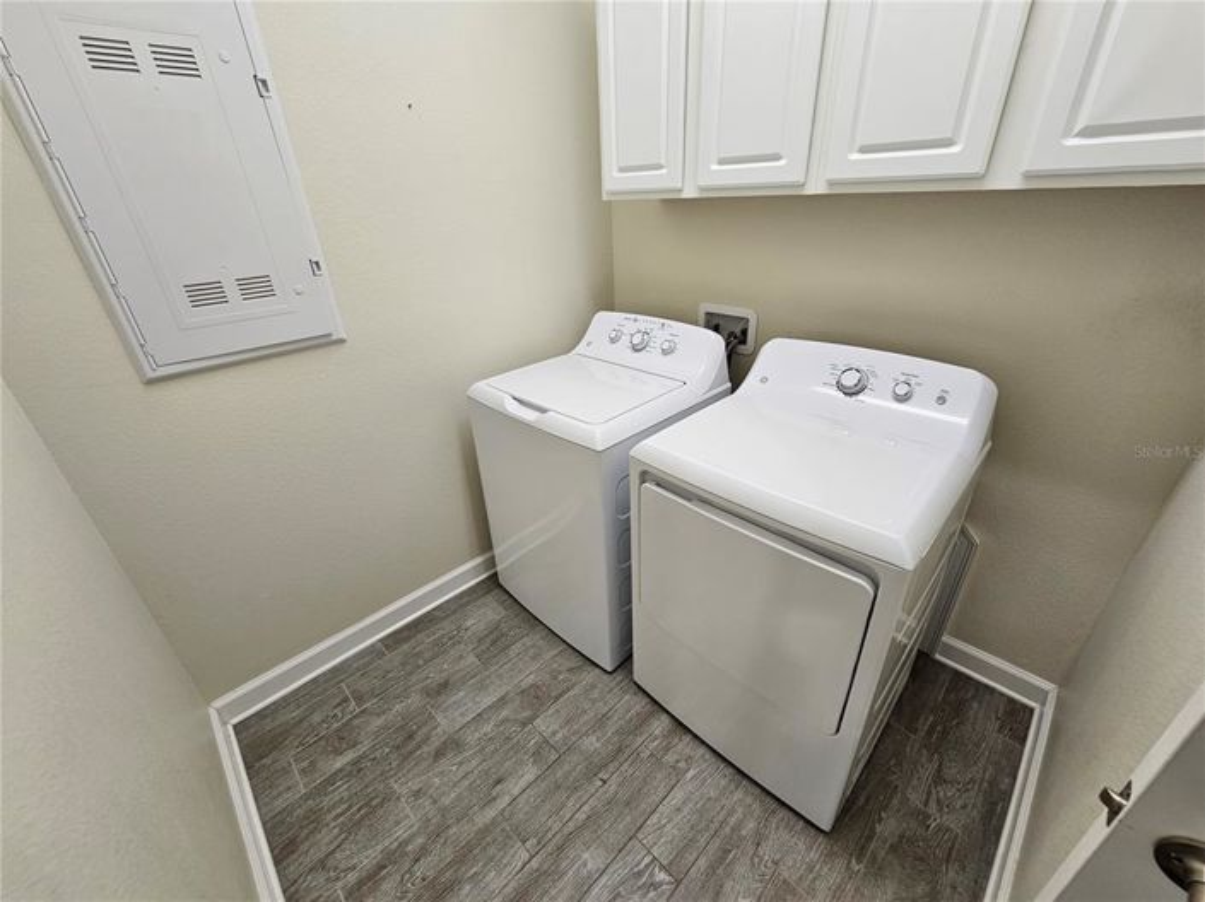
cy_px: 451
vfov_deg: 89.9
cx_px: 602
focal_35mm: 13
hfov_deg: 106.2
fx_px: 452
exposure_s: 1/60
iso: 100
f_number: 2.2
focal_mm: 2.2
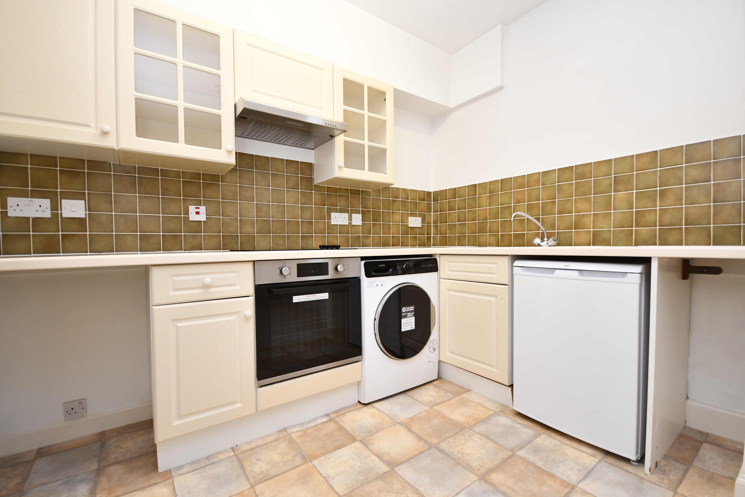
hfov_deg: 100.4
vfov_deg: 77.3
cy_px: 248
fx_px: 310
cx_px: 372
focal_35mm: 15
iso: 720
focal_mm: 10
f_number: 4
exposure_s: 1/60
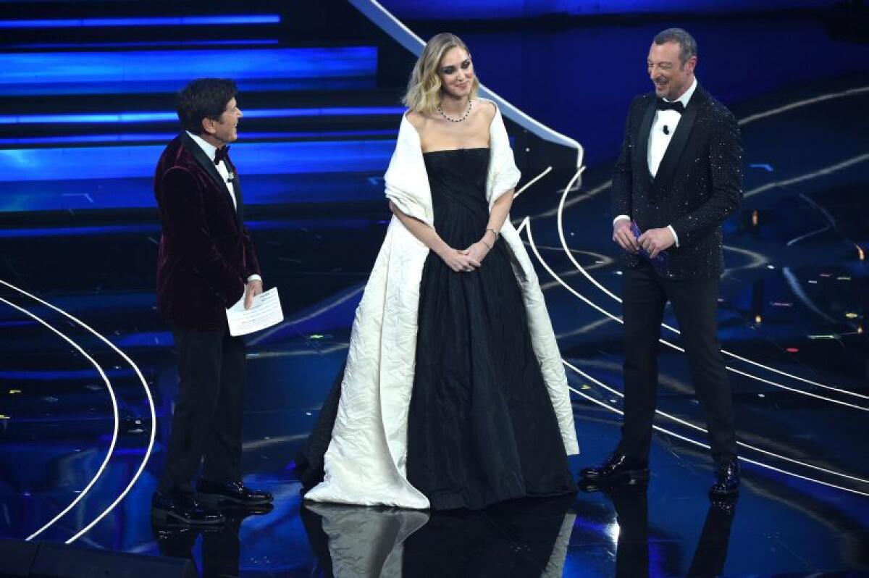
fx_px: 4824
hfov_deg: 10.3
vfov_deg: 6.9
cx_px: 434
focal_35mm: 200
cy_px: 289
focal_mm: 200
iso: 5000
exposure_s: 1/320
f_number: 4
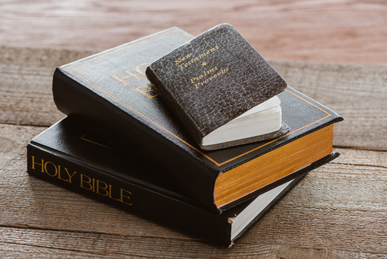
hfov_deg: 19.4
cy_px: 130
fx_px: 1129
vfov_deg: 13.1
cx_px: 194
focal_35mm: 105
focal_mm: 105
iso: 160
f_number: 9
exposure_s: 1/160
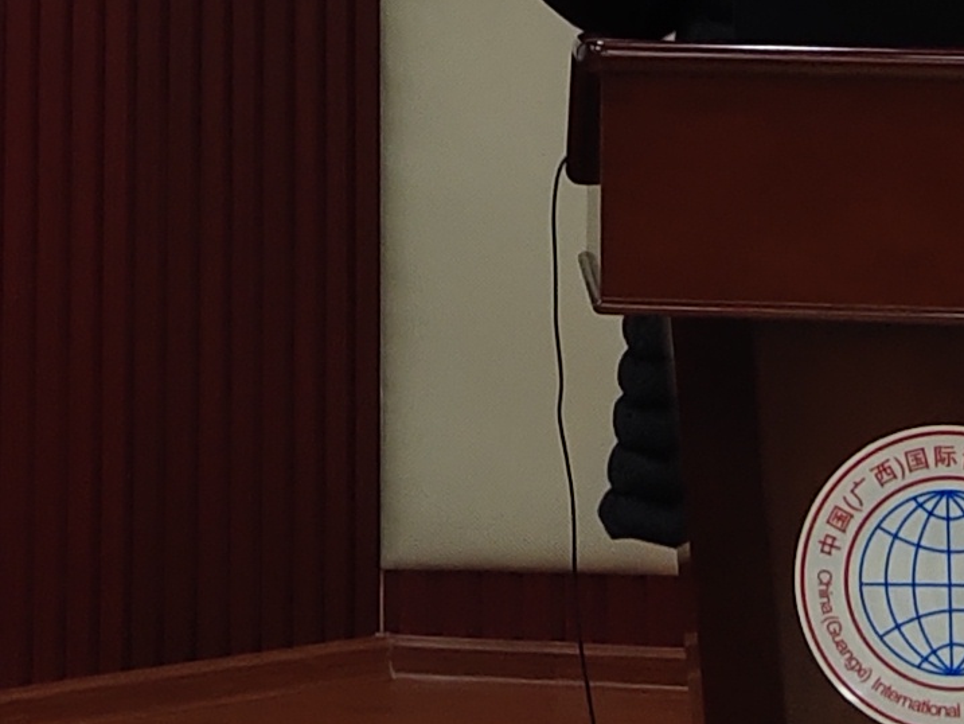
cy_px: -727
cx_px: 108
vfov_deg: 8.6
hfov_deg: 12.0
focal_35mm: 163
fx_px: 4540
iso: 252
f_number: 1.8
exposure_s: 1/100
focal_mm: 4.27
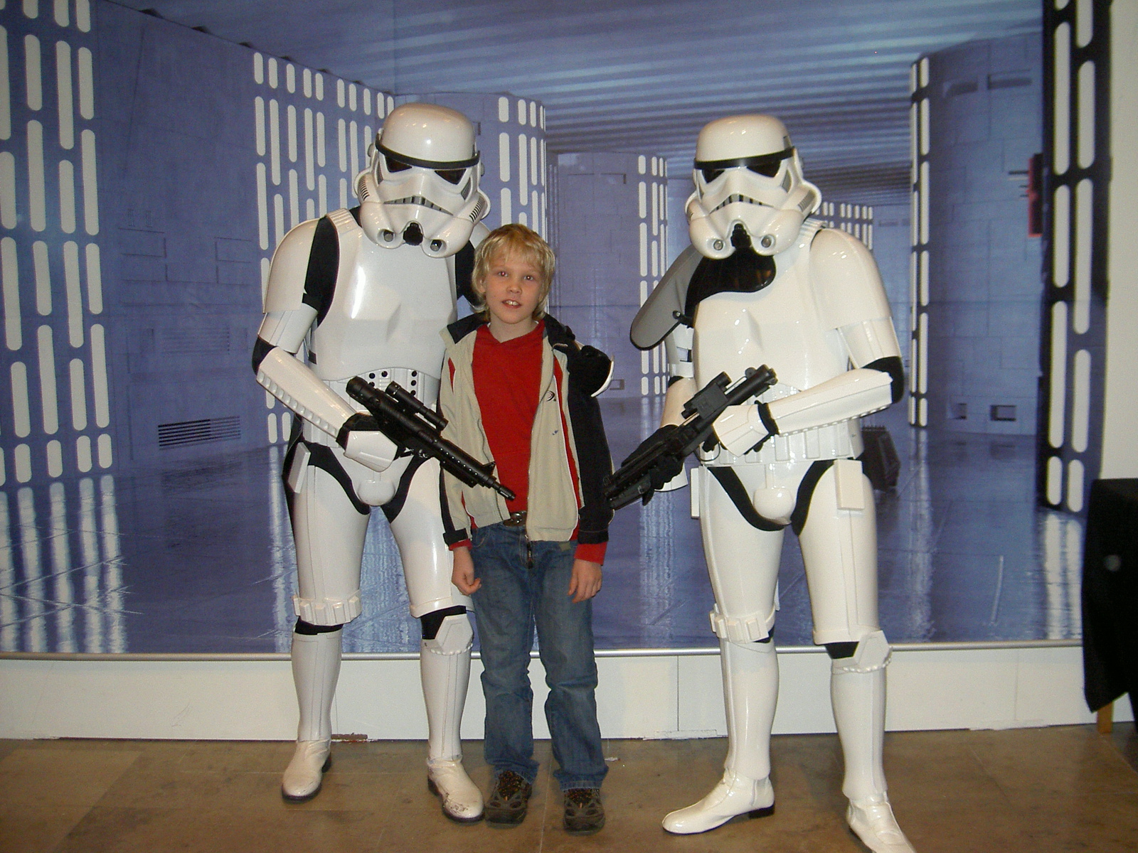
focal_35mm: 39
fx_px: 1282
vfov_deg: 36.8
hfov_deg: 47.9
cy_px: 426
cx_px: 569
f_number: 2.8
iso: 100
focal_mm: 8
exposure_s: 1/59.5
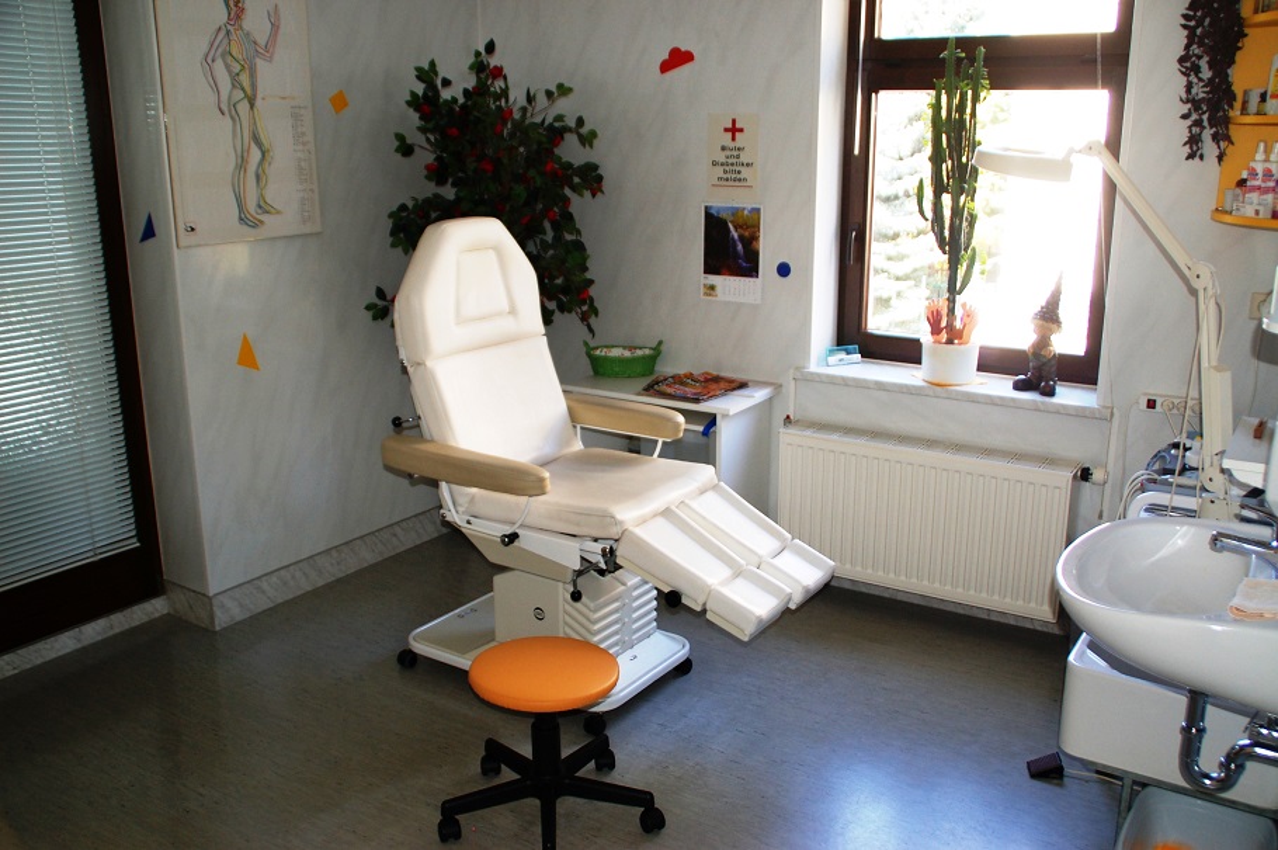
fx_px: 1170
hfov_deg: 57.3
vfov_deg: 39.9
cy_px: 425
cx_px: 639
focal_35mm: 33
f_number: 3.8
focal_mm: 22
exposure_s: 1/60
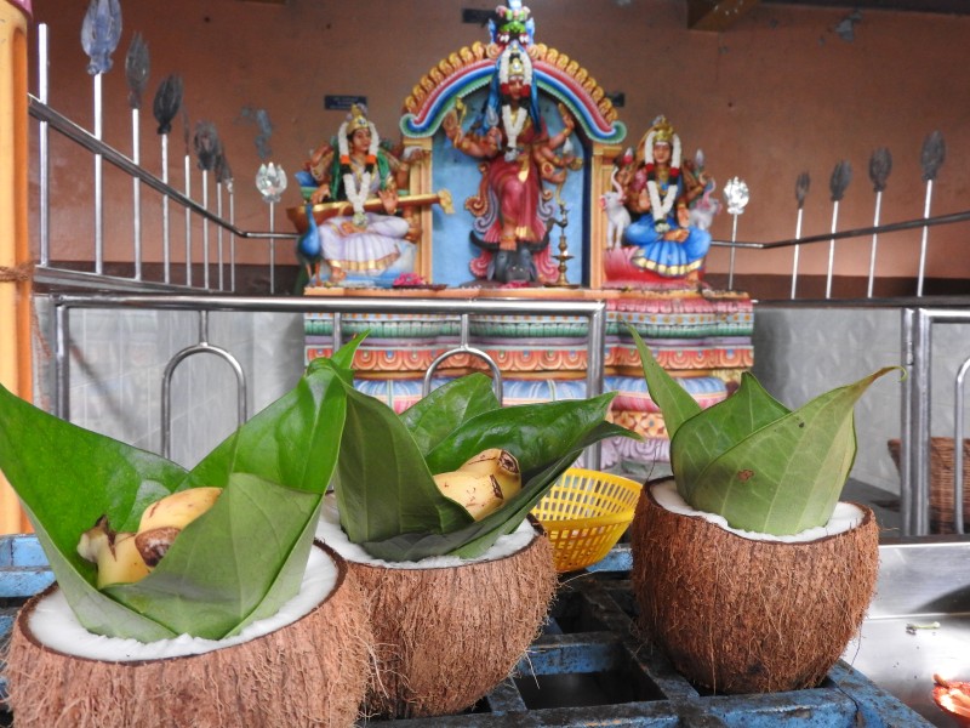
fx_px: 841
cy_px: 364
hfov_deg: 60.0
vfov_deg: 46.8
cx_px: 485
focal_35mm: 30
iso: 400
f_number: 3.5
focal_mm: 5.4
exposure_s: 1/30
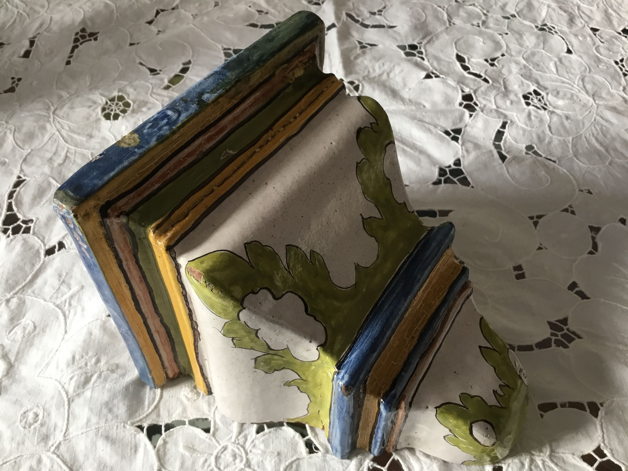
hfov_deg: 58.4
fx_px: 562
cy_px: 236
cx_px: 314
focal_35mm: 31
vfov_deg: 45.4
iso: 64
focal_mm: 3.3
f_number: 2.4
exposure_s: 1/33
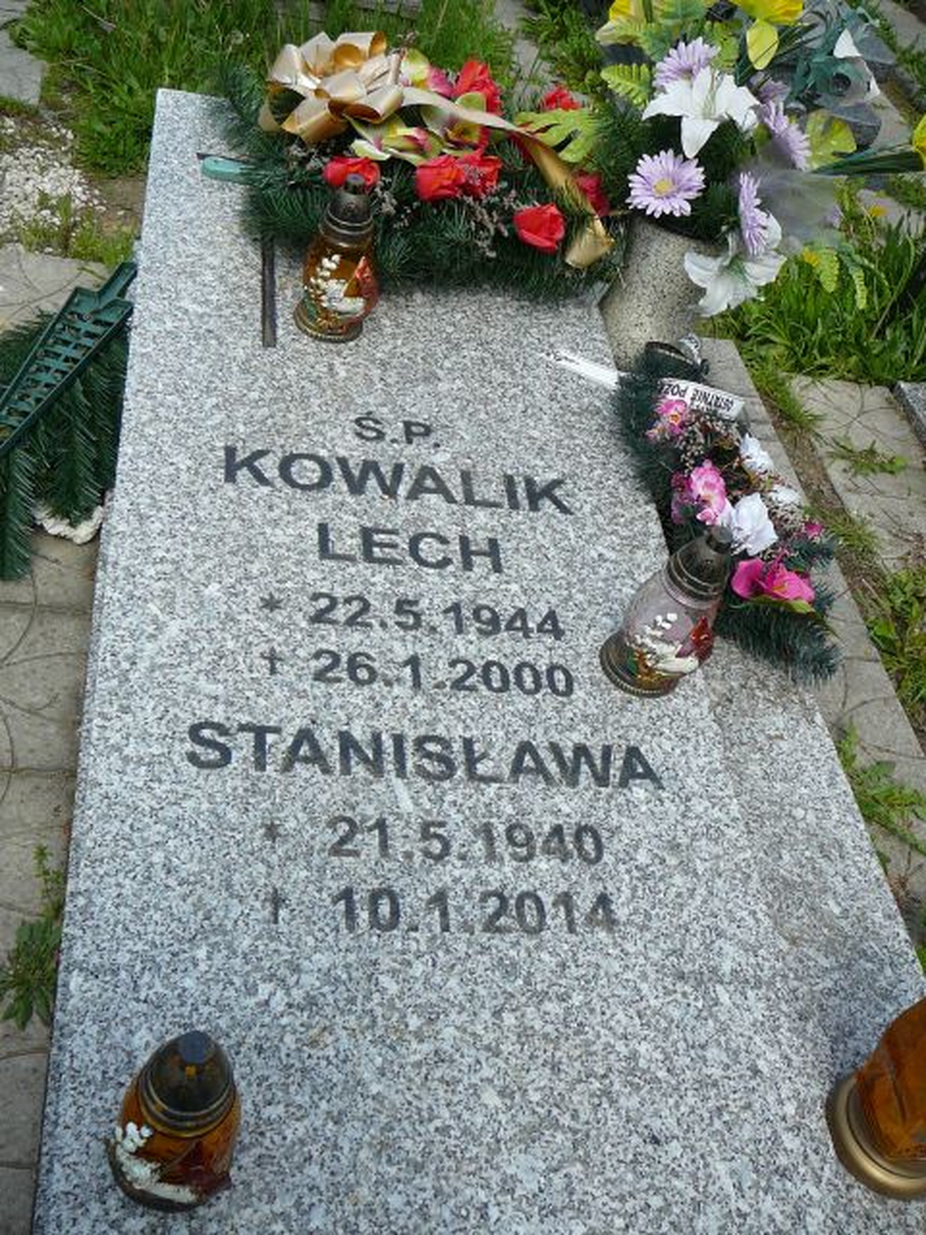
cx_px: 463
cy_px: 618
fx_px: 1248
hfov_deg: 40.7
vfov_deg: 52.6
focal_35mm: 35
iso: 80
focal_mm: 5.2
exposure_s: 1/800
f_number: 2.8
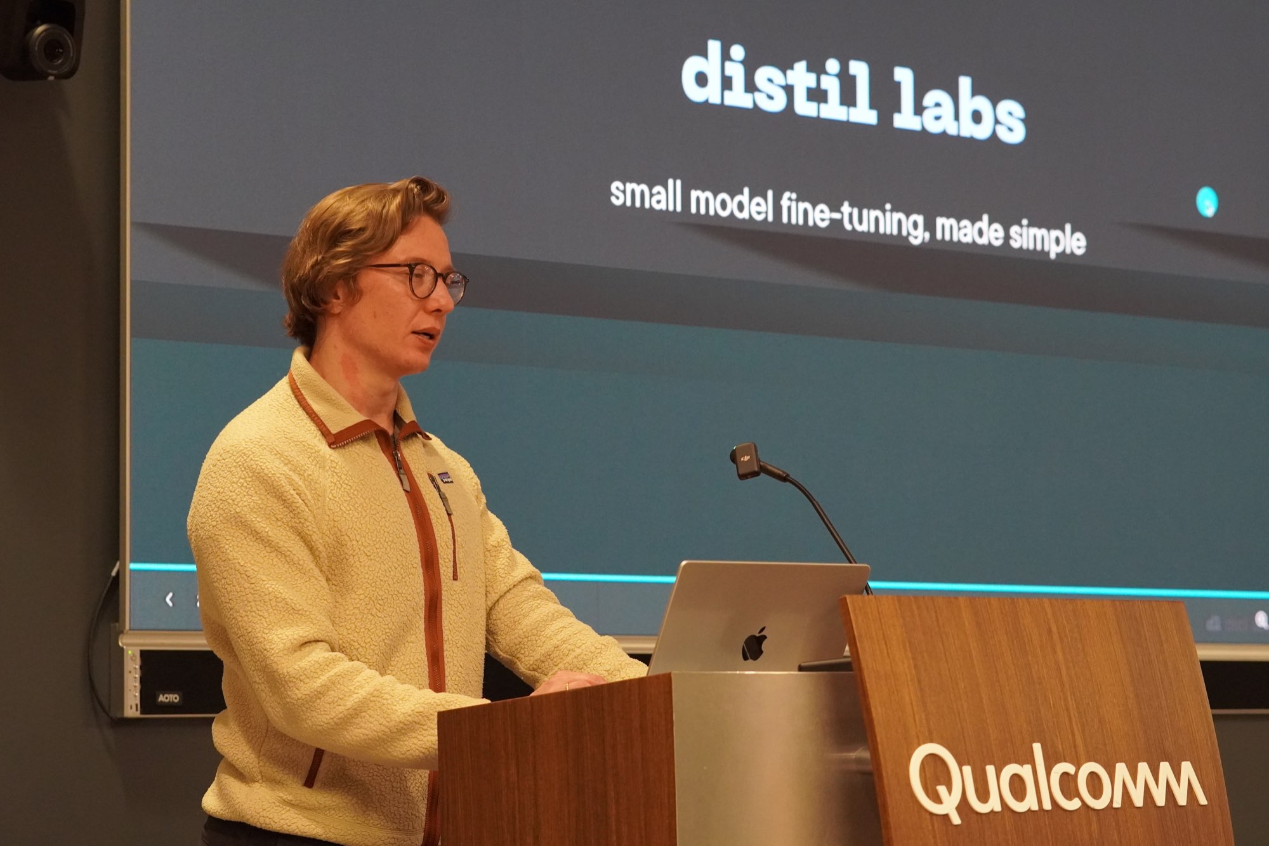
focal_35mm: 112
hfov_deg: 18.2
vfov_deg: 12.2
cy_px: 423
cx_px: 634
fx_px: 3965
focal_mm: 75
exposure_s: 1/160
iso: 3200
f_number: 4
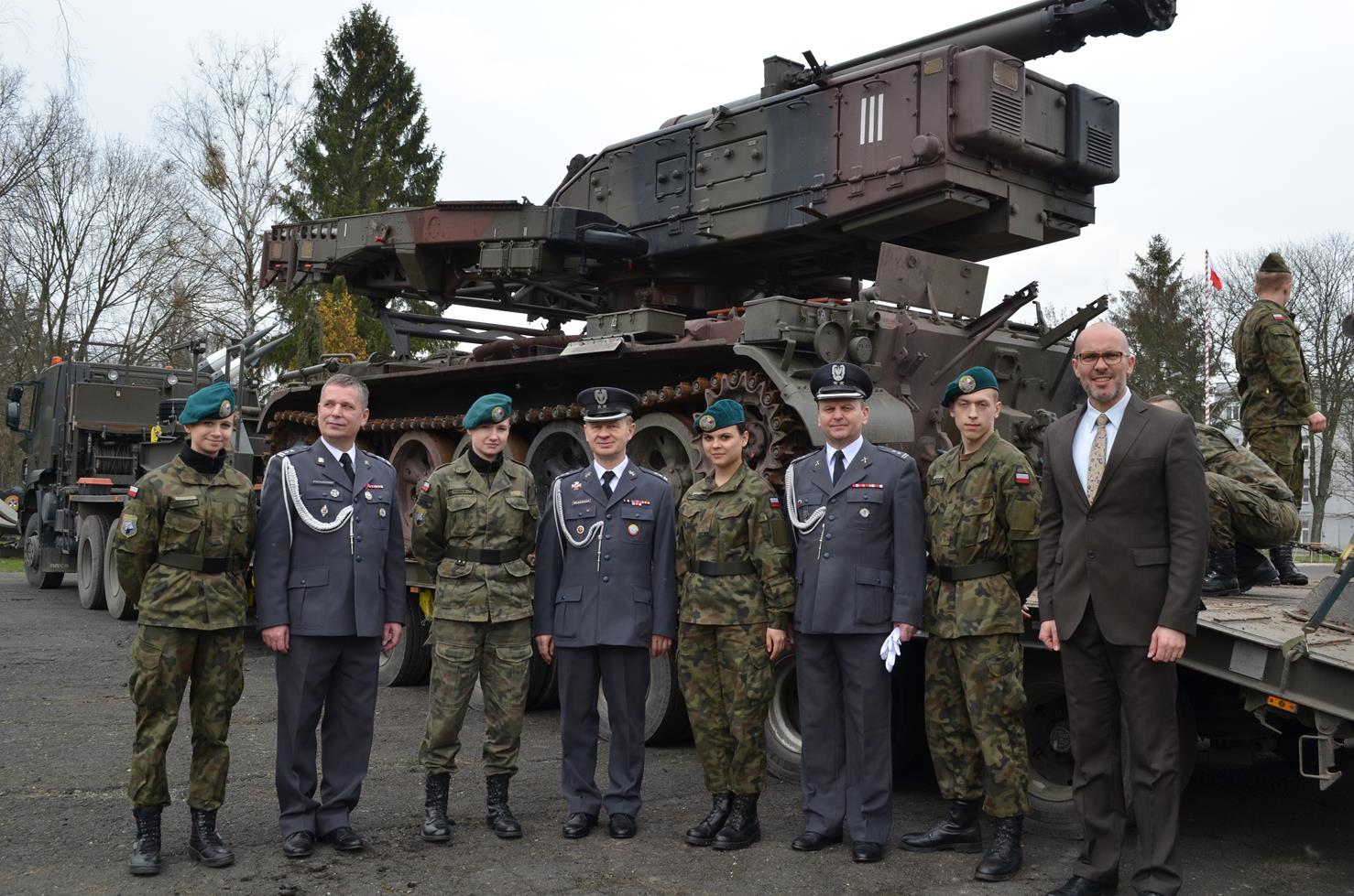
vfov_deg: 36.7
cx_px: 677
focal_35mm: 36
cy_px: 448
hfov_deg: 53.2
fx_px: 1351
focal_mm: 24
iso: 200
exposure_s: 1/250
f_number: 8
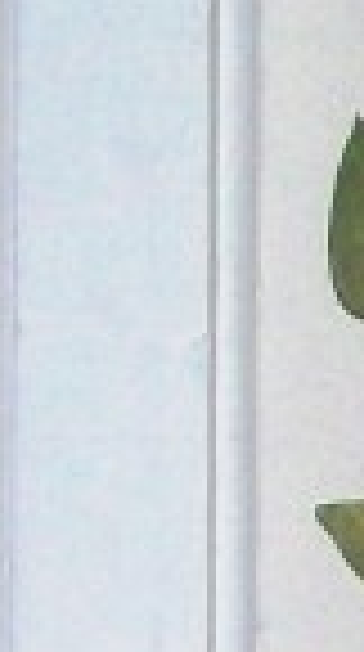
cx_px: 1690
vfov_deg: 4.9
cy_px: 1196
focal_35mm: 432
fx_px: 7452
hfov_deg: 2.7
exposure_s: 1/40
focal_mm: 9.4
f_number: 3.4
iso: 160
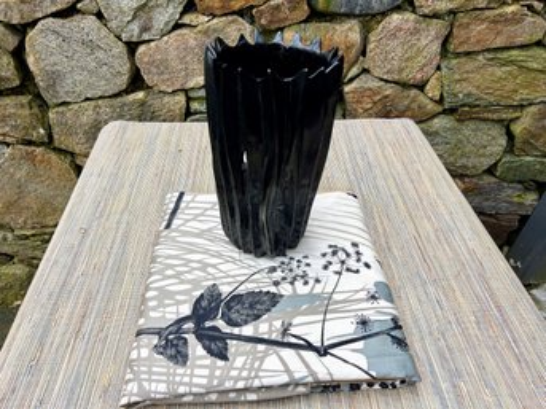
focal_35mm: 26
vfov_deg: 53.0
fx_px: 410
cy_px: 204
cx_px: 273
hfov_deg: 67.3
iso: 50
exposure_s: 1/932
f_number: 1.5
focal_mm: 5.7
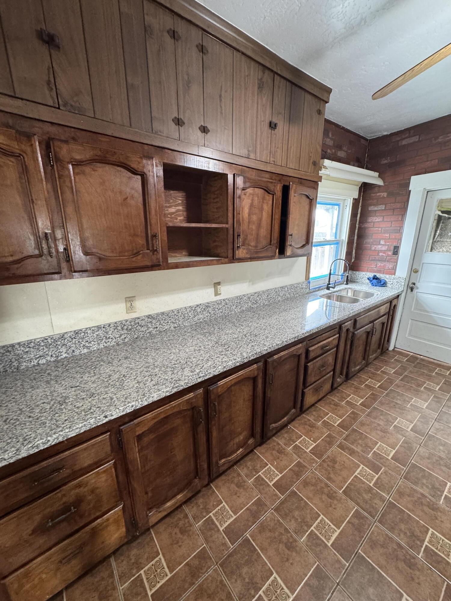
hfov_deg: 85.7
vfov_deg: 102.1
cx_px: 226
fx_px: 243
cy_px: 300
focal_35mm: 14
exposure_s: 1/60
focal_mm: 2.22
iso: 500
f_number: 2.2
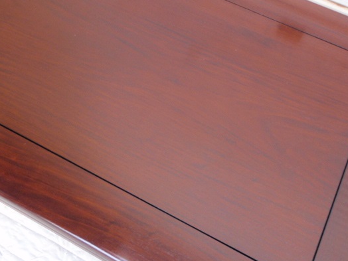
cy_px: 117
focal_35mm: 44
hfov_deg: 42.9
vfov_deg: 32.8
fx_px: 442
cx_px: 164
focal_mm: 6.53
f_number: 4.1
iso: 200
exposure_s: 1/15
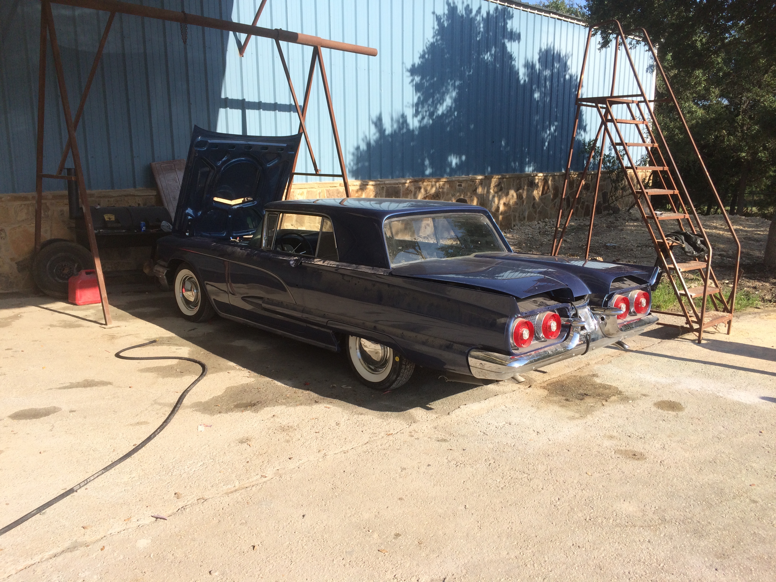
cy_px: 291
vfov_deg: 48.2
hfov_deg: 61.7
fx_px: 650
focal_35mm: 29
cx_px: 388
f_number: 2.2
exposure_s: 1/1080
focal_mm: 4.15
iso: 32
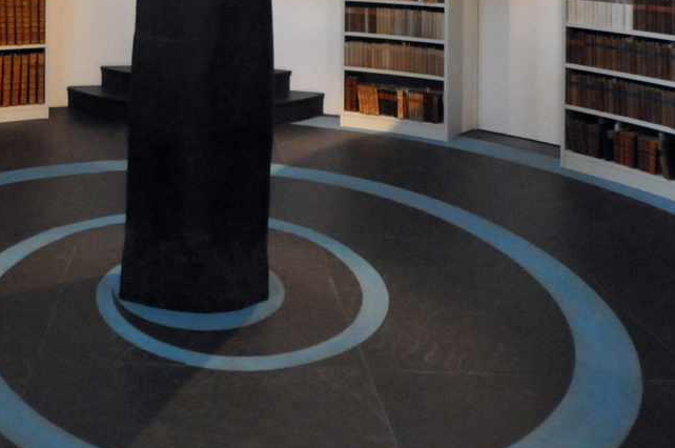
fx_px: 711
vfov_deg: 30.6
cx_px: 171
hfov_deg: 48.8
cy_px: -65
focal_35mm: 38
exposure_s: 1/50
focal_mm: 10
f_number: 4
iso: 2500
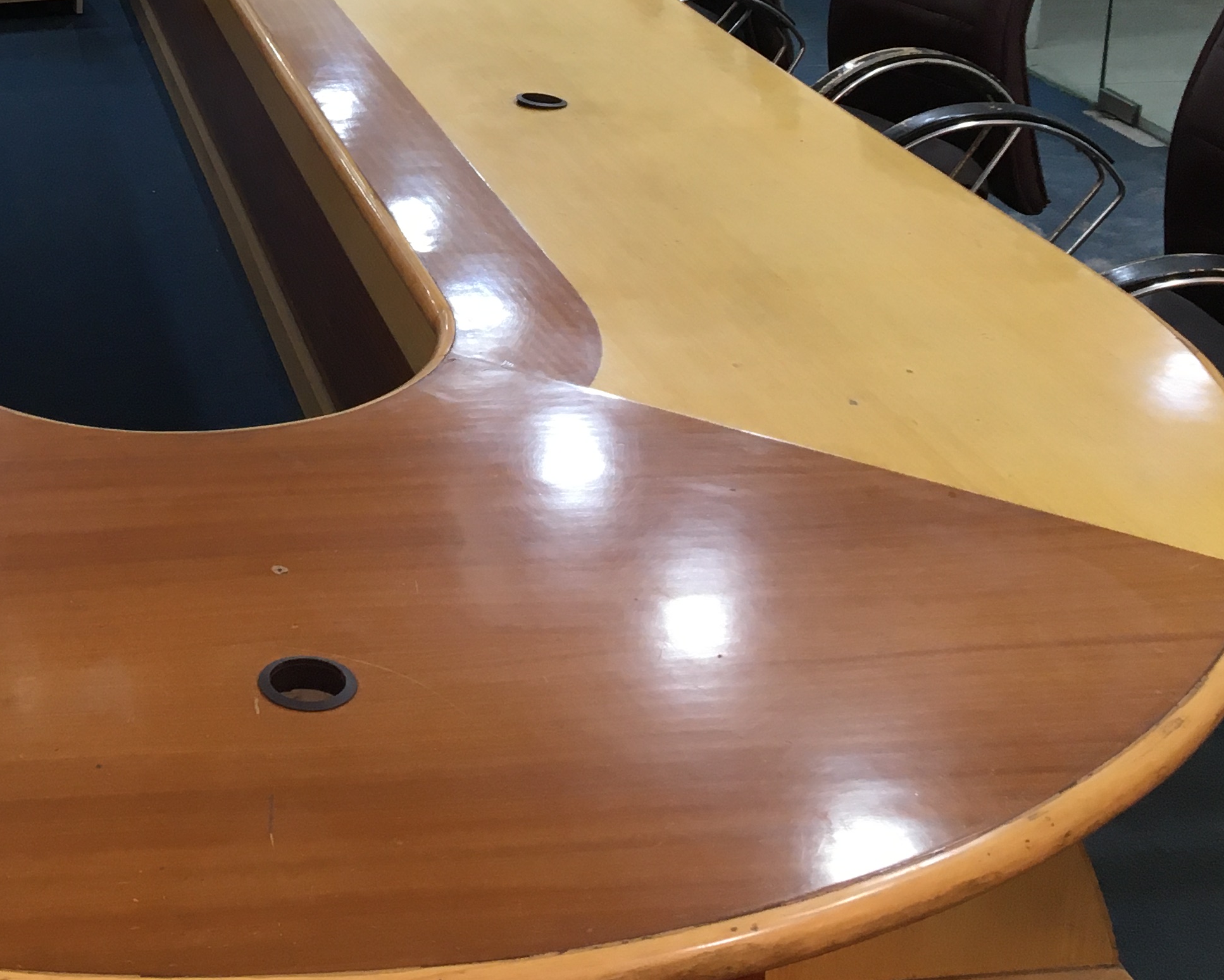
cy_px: 33
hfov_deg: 30.8
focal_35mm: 59
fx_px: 2138
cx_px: 166
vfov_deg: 24.8
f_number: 2.2
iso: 64
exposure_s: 1/33
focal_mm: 4.15
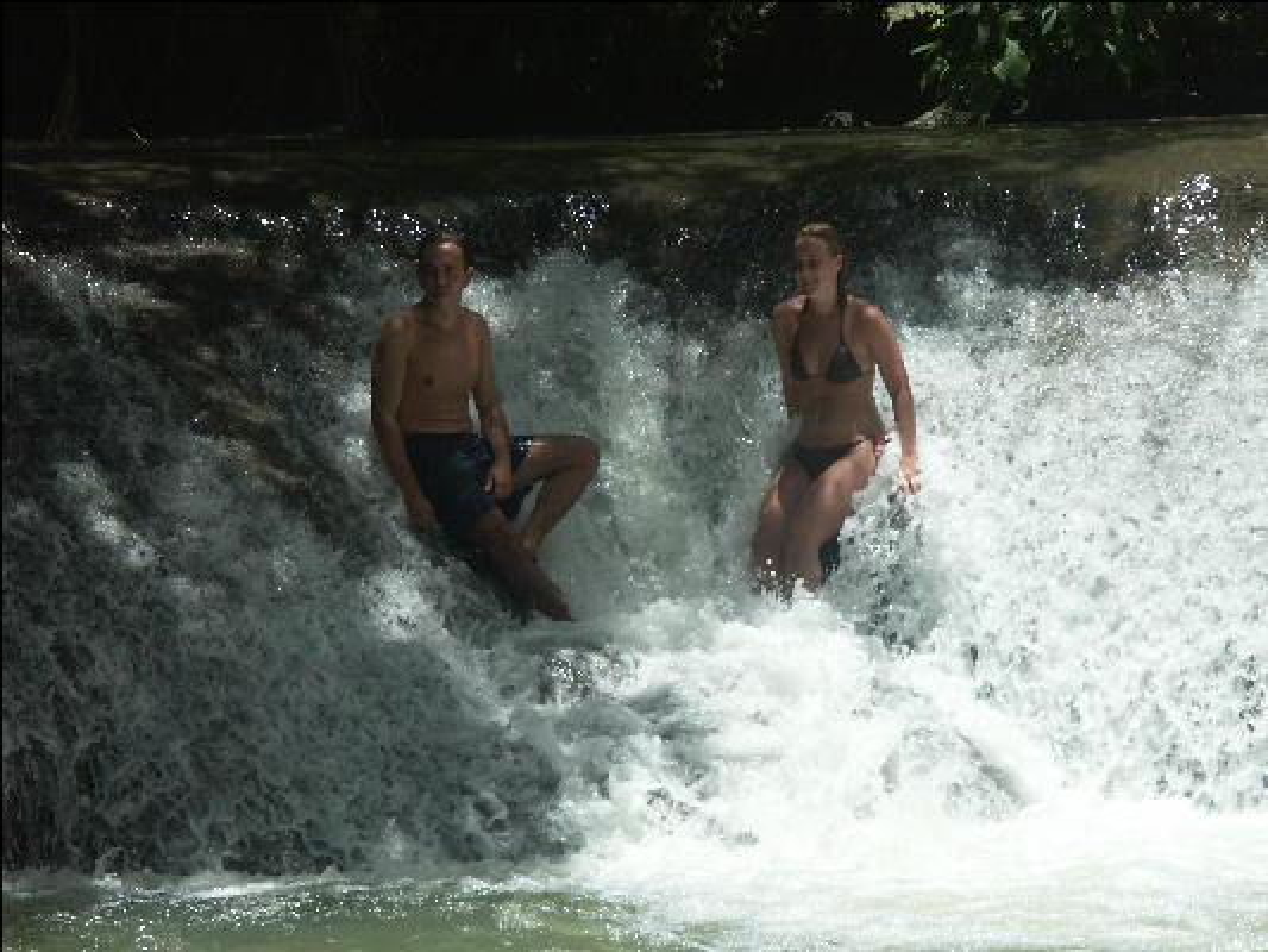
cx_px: 634
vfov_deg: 7.5
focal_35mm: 199
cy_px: 476
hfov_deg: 9.9
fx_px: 7291
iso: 100
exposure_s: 1/640
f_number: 6.3
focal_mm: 50.27
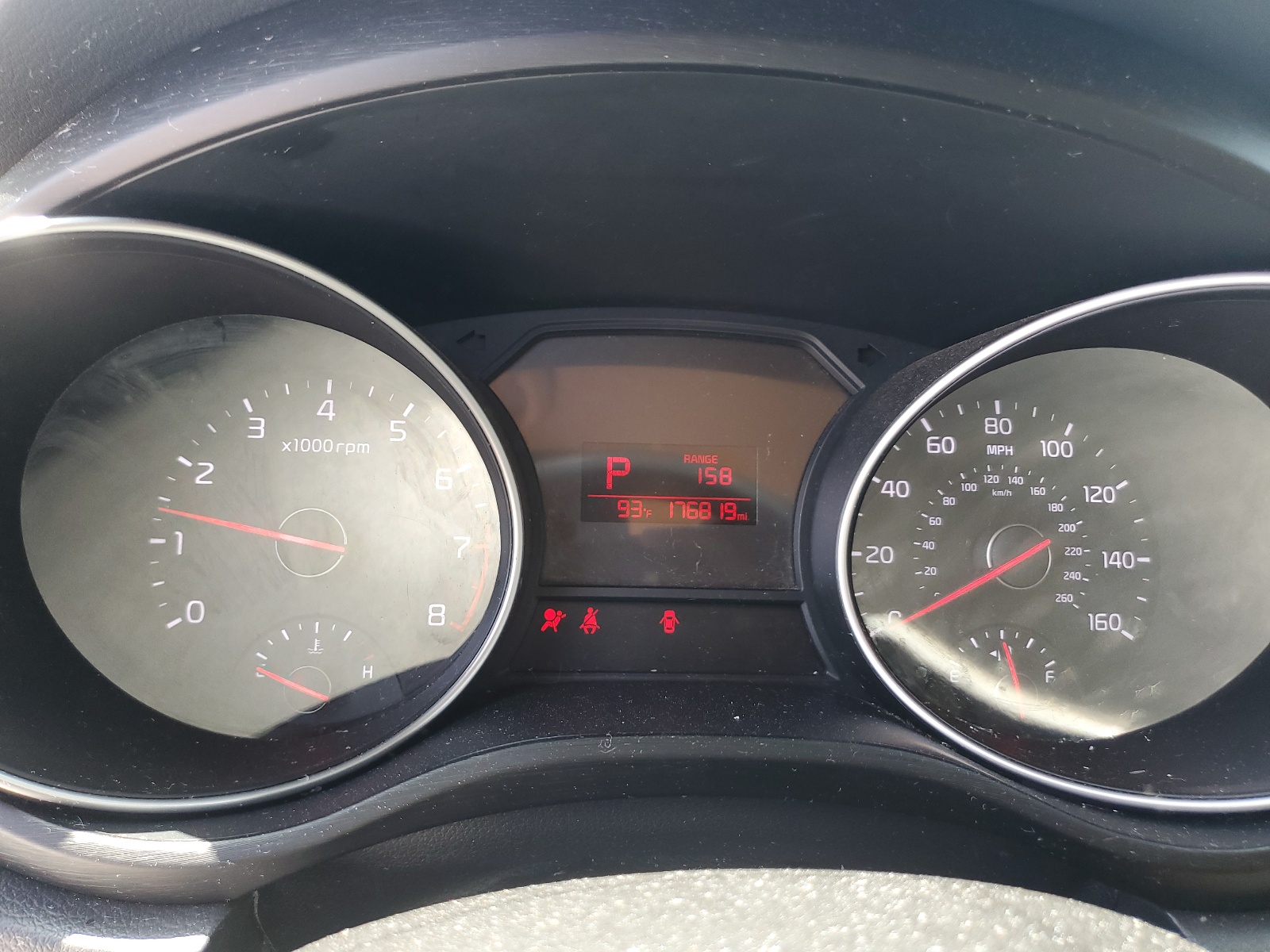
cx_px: 635
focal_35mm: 26
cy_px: 476
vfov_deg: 53.1
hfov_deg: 67.3
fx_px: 954
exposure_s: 1/120
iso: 64
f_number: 1.5
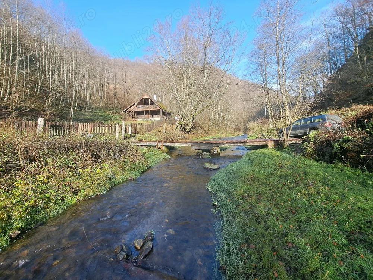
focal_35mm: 13
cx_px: 186
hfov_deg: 106.2
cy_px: 140
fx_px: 140
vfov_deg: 89.9
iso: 50
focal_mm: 1.74
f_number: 2.2
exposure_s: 1/358
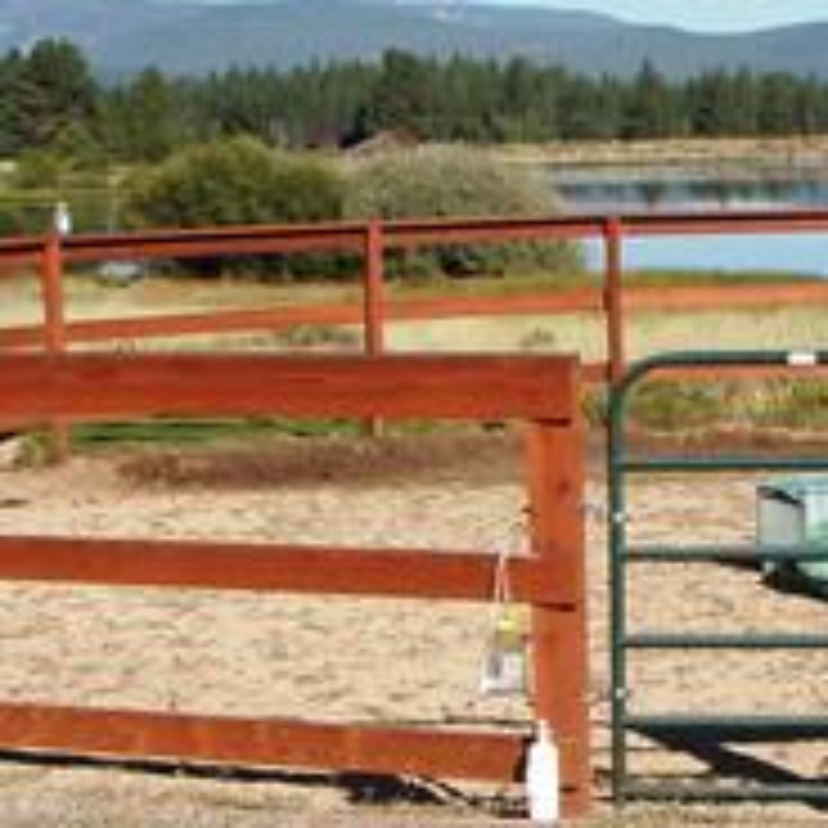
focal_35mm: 117
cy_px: 576
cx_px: 864
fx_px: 3166
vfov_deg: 14.9
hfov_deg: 14.6
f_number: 4.5
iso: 80
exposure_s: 1/640
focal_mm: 6.7
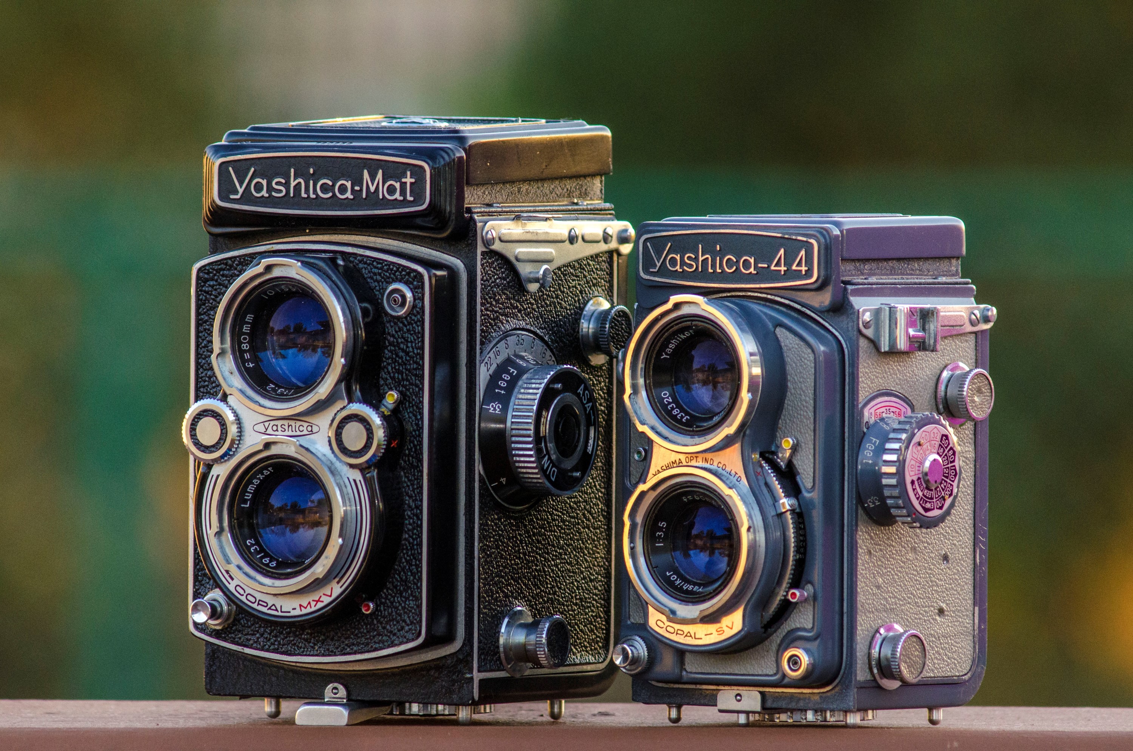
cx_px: 566
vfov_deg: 18.1
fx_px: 2356
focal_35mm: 75
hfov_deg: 27.0
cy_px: 376
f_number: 2.8
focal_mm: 50
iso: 1600
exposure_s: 1/250
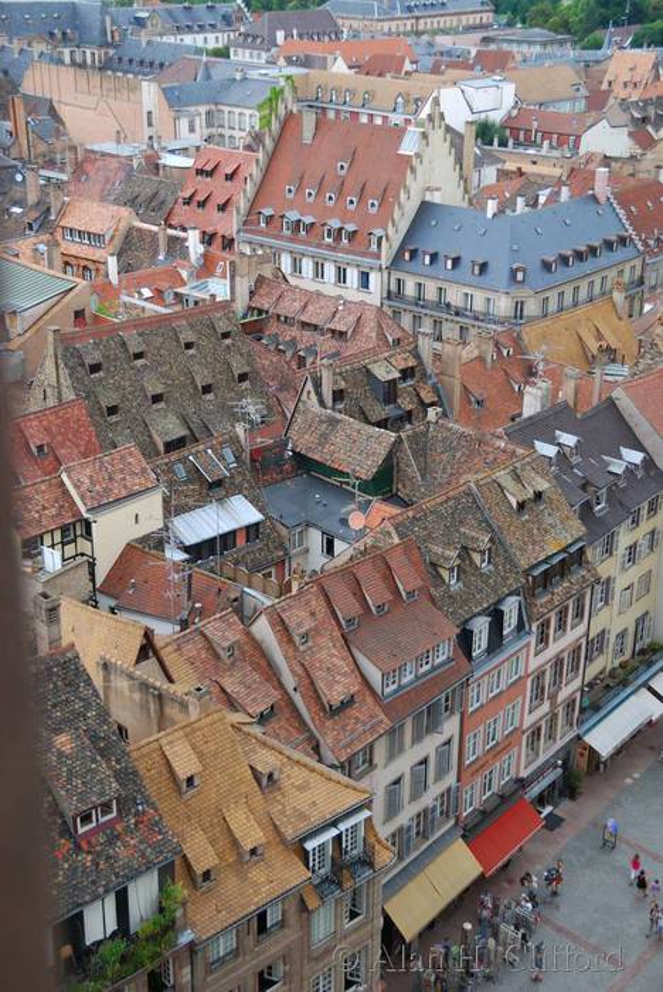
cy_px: 496
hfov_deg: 28.1
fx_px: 1323
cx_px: 332
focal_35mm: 48
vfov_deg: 41.1
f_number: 4.2
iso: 100
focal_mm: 32
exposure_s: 1/50
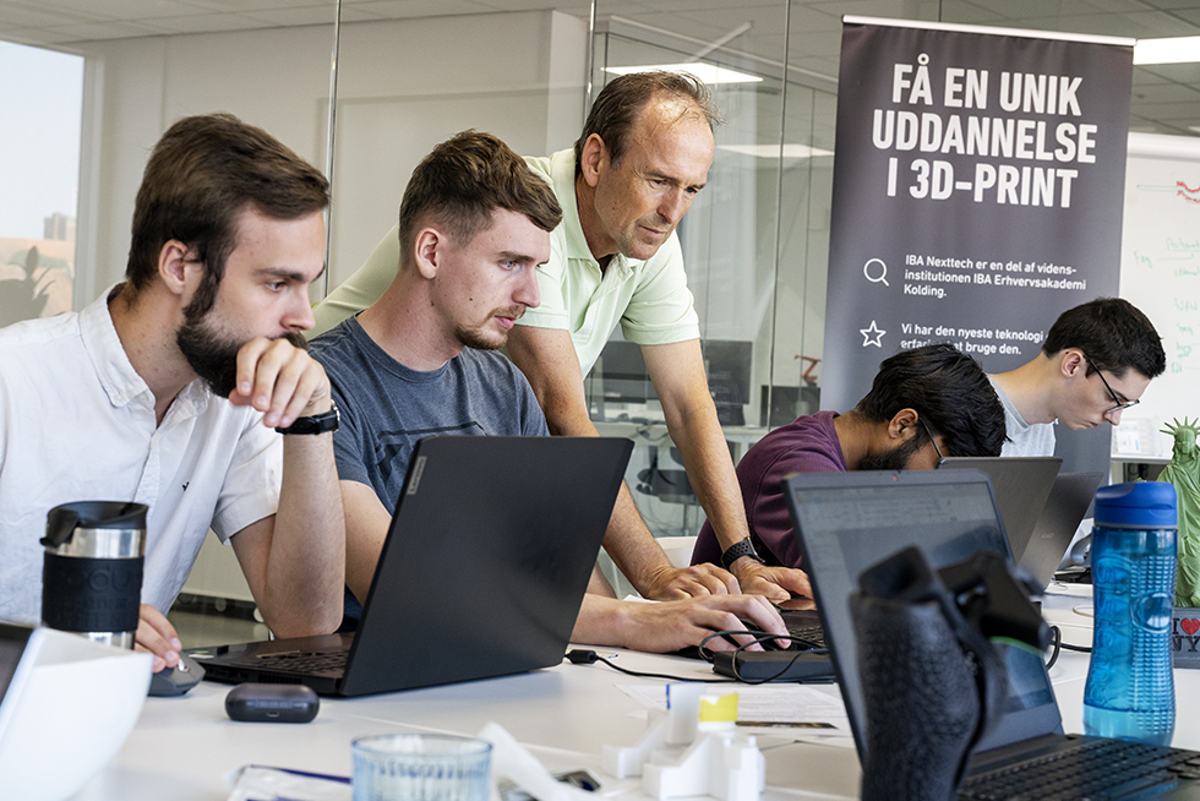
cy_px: 372
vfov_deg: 20.9
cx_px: 607
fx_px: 2167
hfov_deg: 31.0
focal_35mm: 65
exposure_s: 1/80
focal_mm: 59
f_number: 8
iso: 1000
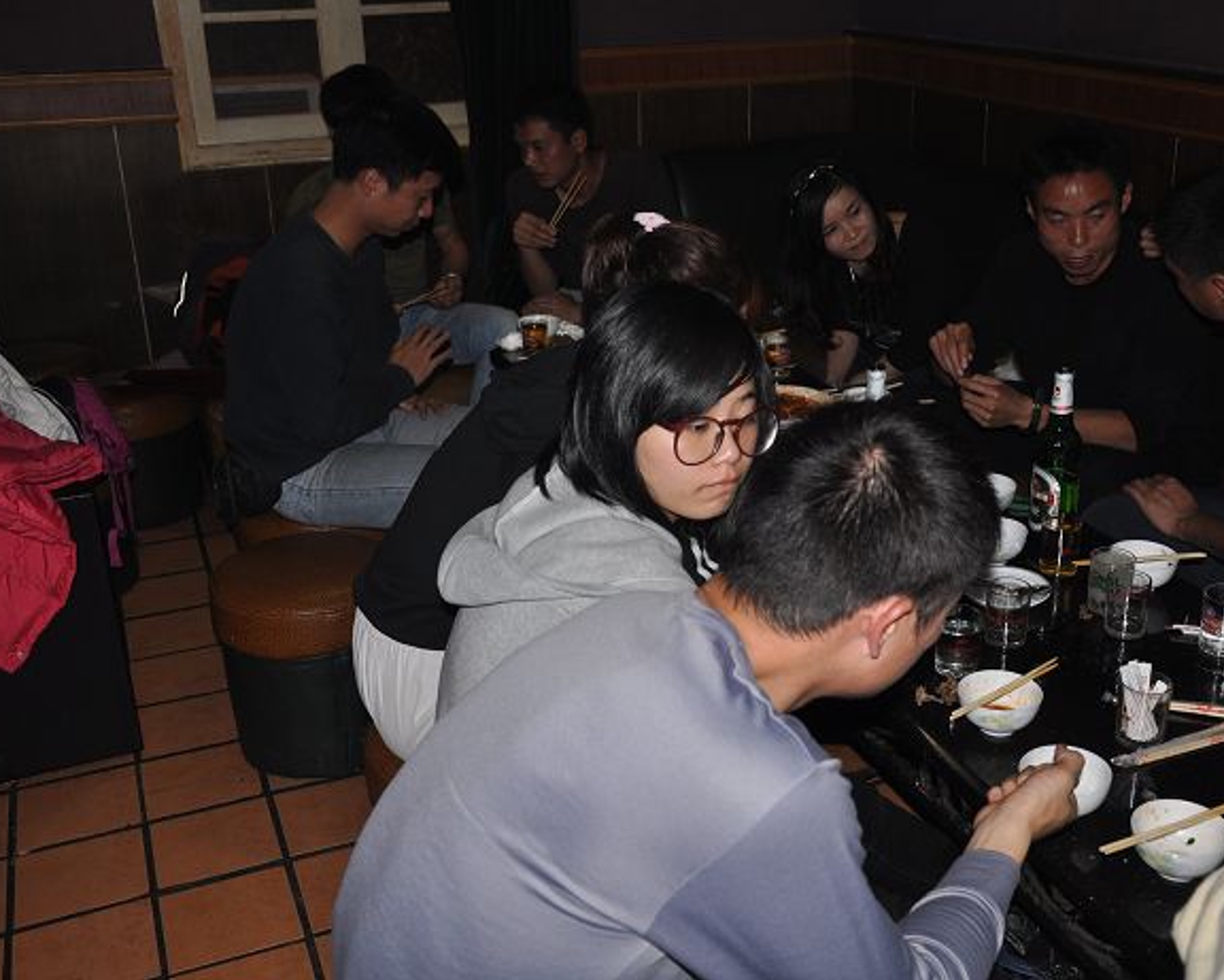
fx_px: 1486
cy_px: 489
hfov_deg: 44.7
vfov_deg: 36.5
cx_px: 684
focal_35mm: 41
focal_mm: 24
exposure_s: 1/60
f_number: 3.8
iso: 320
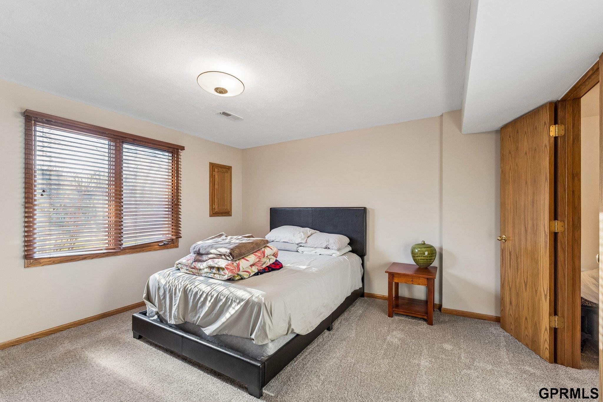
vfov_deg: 81.2
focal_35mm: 14
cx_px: 302
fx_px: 234
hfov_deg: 104.3
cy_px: 201
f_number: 6.3
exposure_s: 1/15
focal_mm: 14
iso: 500
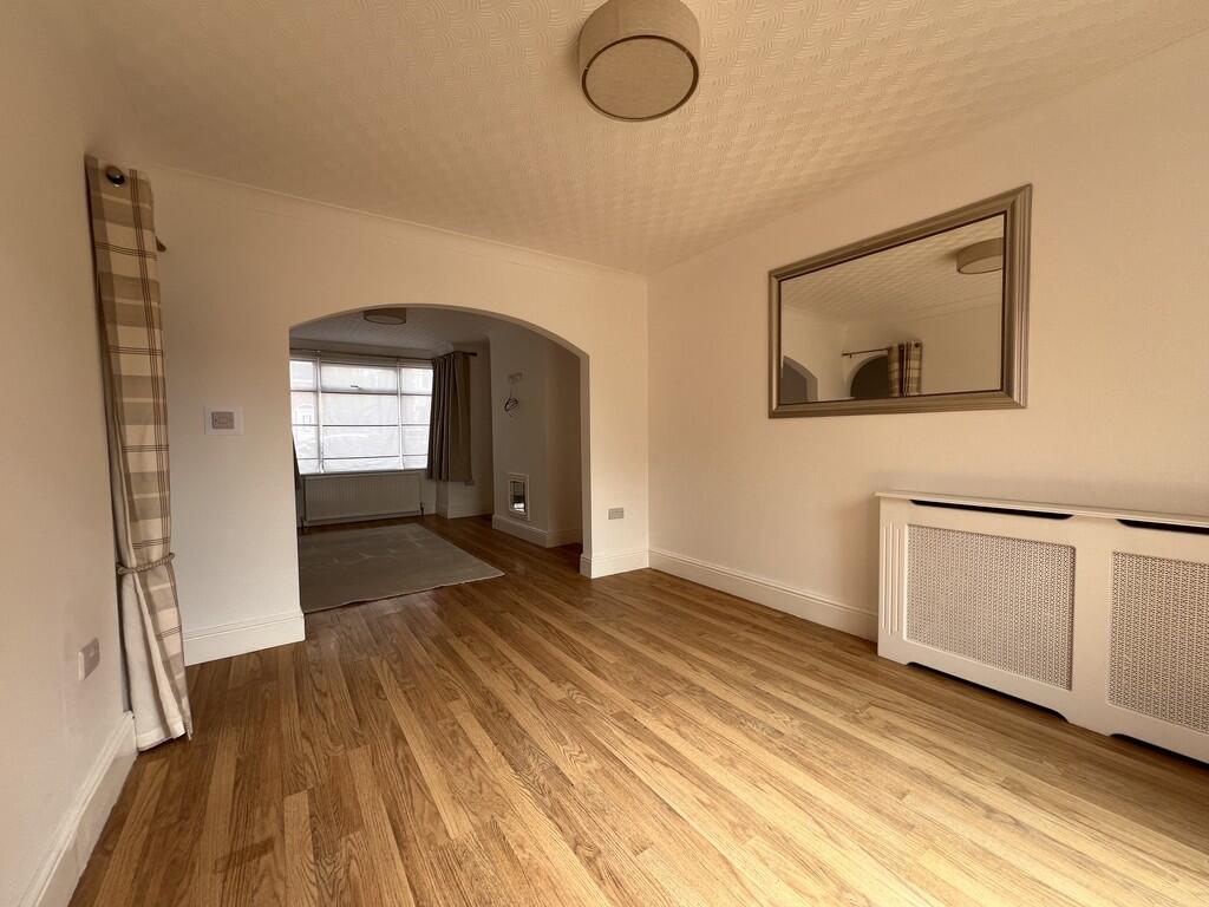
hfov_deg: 106.2
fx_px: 454
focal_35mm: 13
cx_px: 604
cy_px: 454
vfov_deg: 89.9
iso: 32
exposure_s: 1/106
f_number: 1.8
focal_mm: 1.57
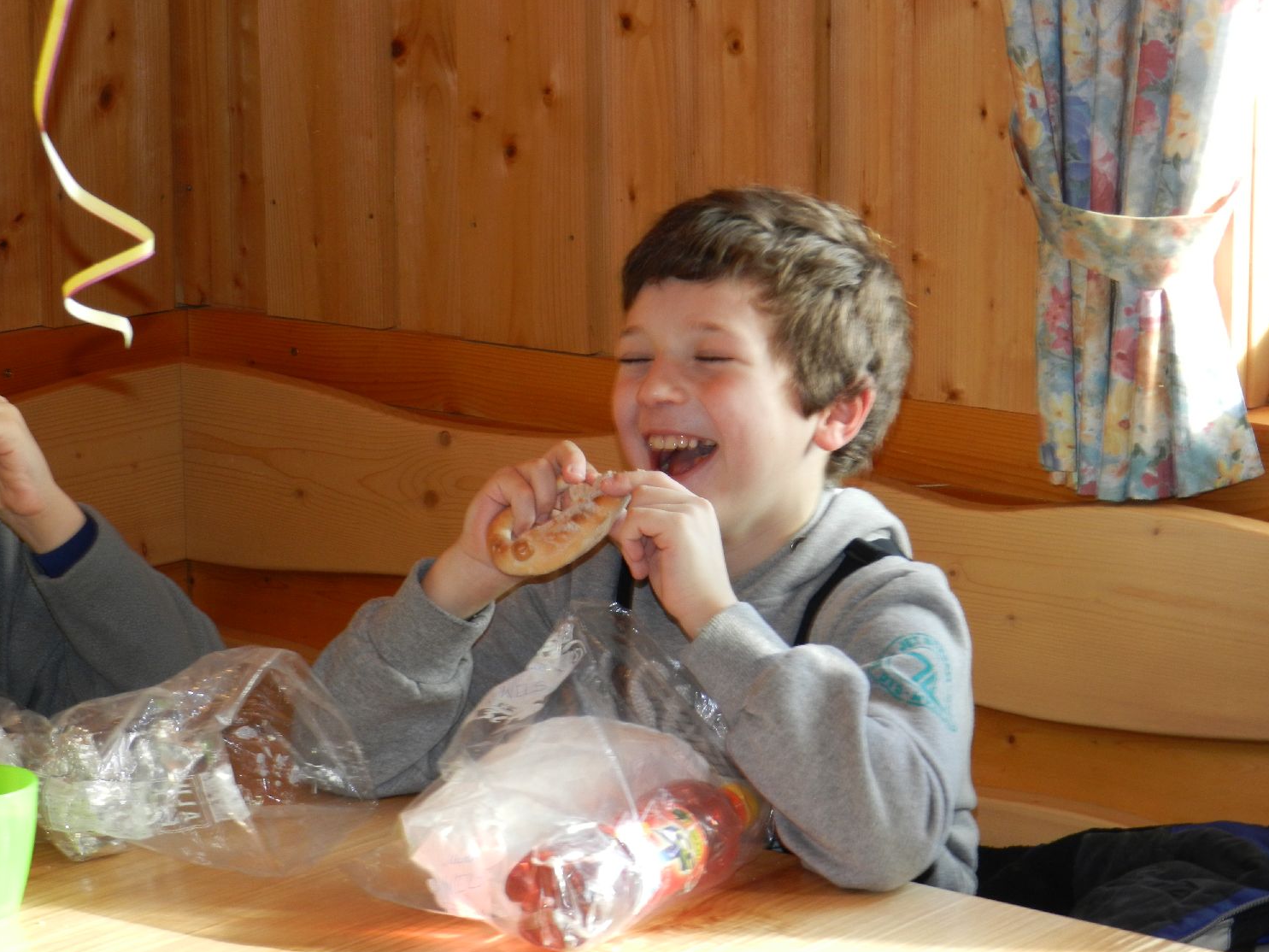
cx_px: 637
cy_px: 480
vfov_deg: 14.6
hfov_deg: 19.4
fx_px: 3703
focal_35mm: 101
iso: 200
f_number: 4.6
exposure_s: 1/30
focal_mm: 17.7
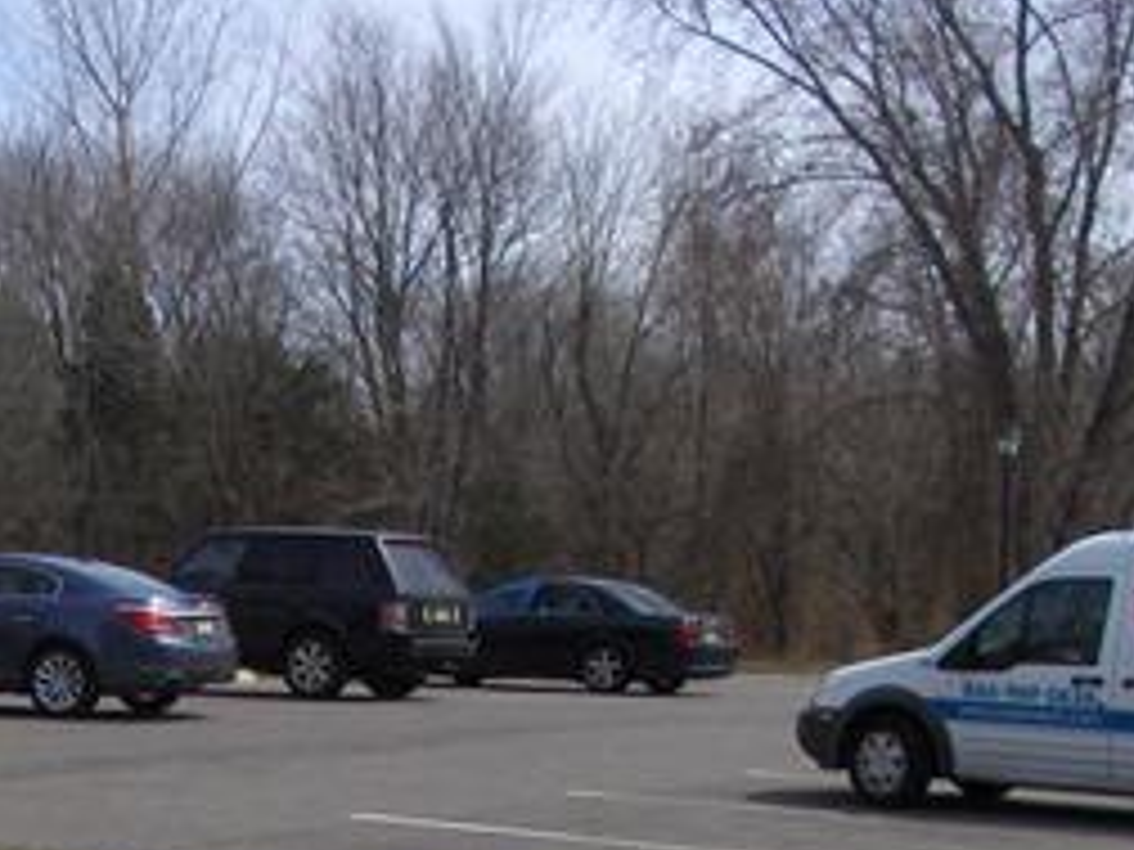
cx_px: 279
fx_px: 2916
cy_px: 985
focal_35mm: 89
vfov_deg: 16.0
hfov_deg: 21.8
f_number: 4.3
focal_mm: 5.8
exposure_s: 1/2041
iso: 100
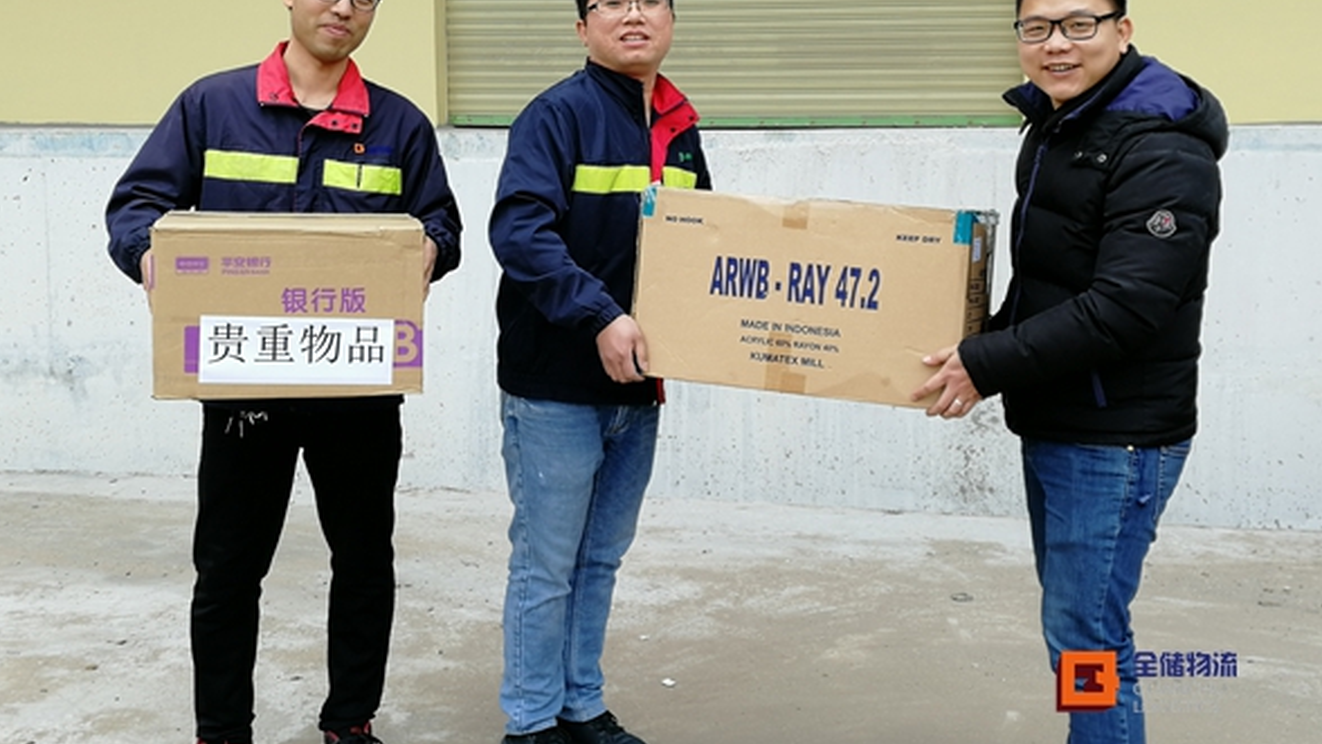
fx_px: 1402
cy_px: 252
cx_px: 657
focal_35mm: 40
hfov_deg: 50.5
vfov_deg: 29.5
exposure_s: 1/131
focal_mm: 3.95
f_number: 2.2
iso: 50
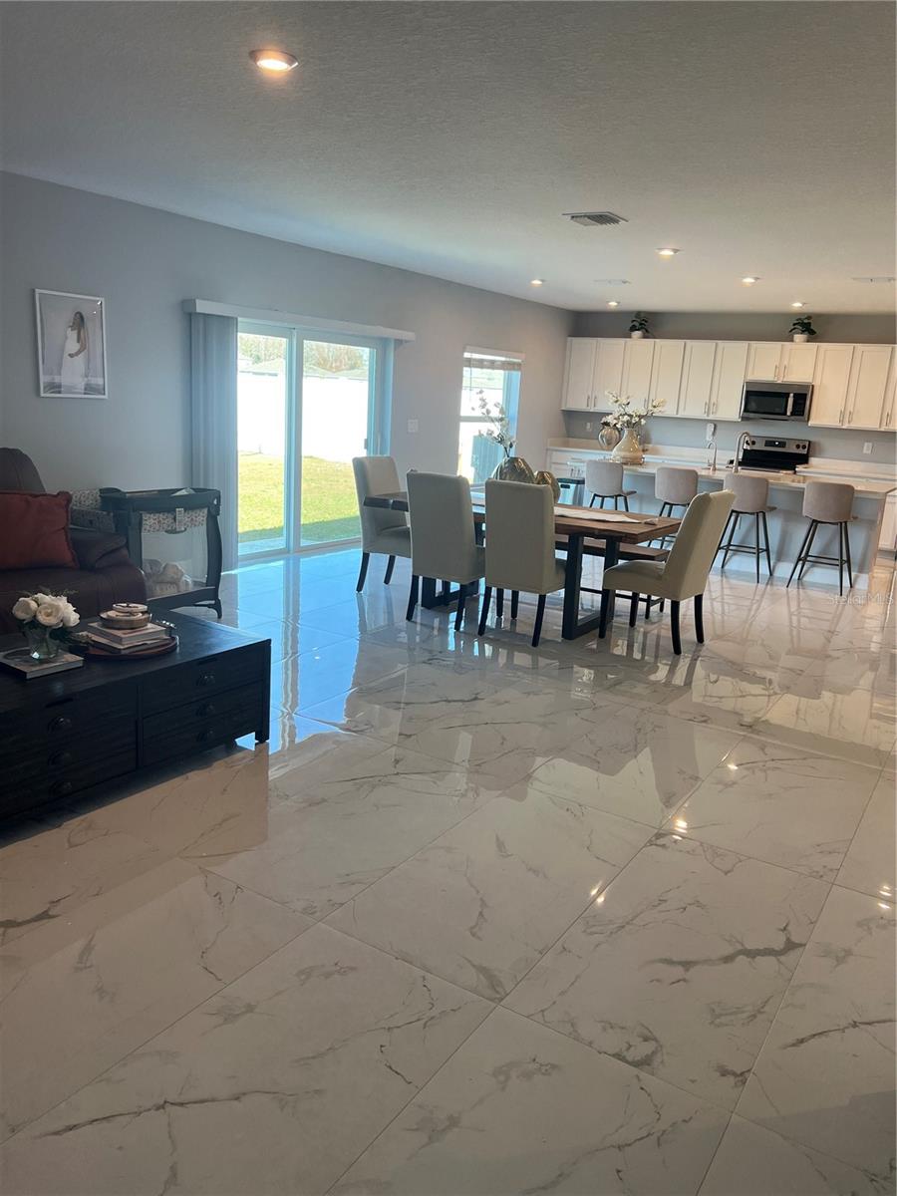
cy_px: 598
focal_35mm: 26
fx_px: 898
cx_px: 448
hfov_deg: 53.1
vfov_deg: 67.3
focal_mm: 5.7
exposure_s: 1/126
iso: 64
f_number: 1.5
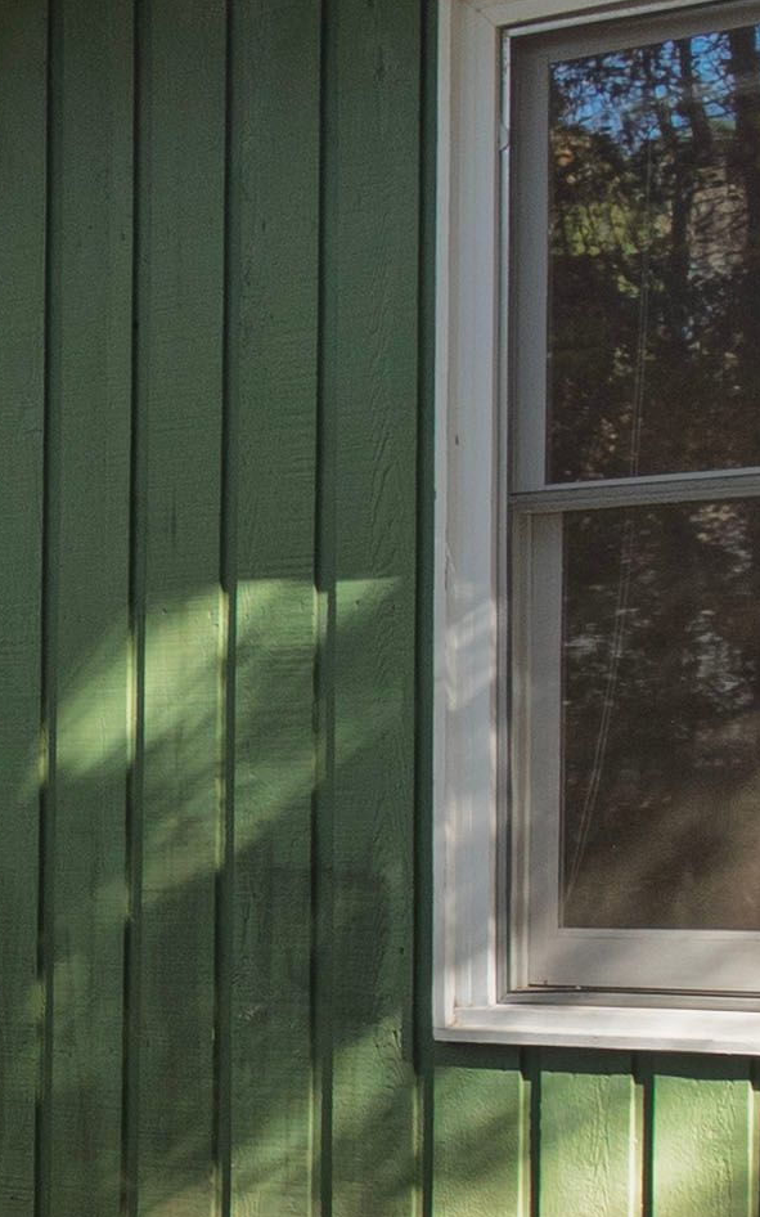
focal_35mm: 90
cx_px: -471
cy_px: 821
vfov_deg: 22.9
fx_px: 2984
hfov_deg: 13.5
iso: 100
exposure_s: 1/20
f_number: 8
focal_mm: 10
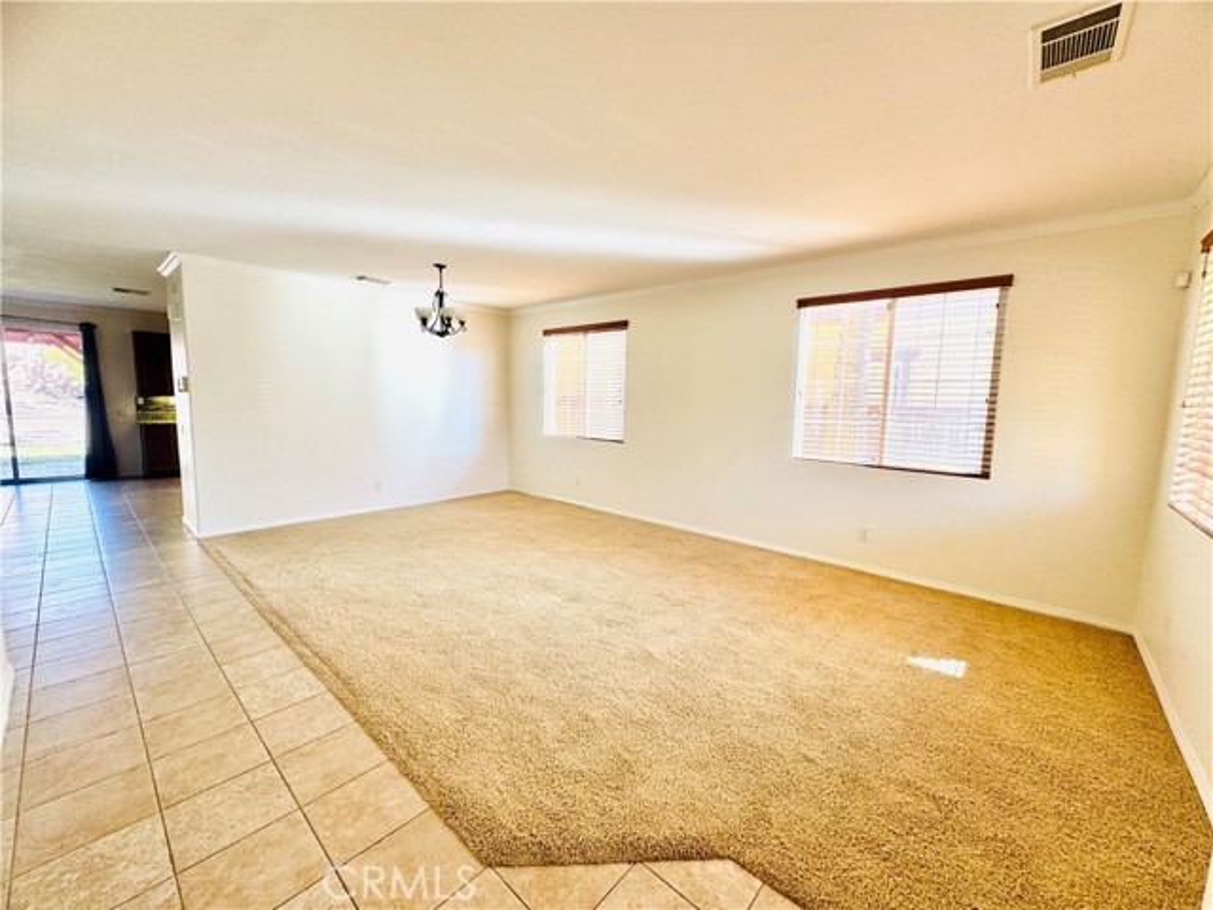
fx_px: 491
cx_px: 606
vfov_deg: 85.7
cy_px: 455
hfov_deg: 102.1
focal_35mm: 14
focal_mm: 2.22
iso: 64
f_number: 2.2
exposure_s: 1/99
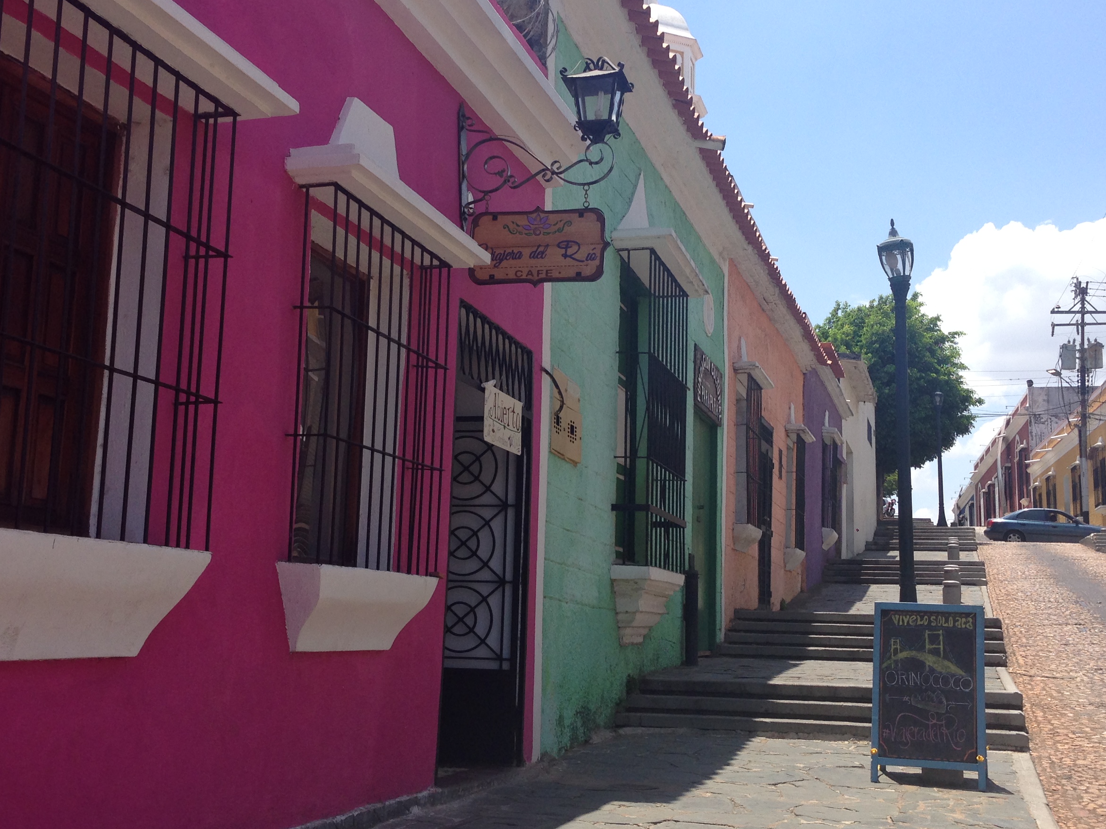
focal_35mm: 46
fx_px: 1470
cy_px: 409
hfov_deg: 41.2
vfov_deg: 31.5
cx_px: 529
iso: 50
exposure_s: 1/1205
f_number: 2.4
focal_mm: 4.12
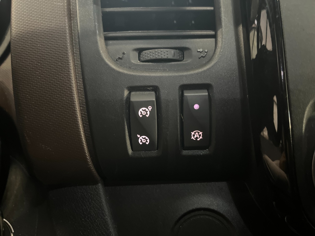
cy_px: 118
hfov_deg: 67.3
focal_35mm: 26
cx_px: 158
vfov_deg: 53.1
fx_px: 237
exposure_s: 1/14
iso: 1250
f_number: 1.6
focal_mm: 5.1
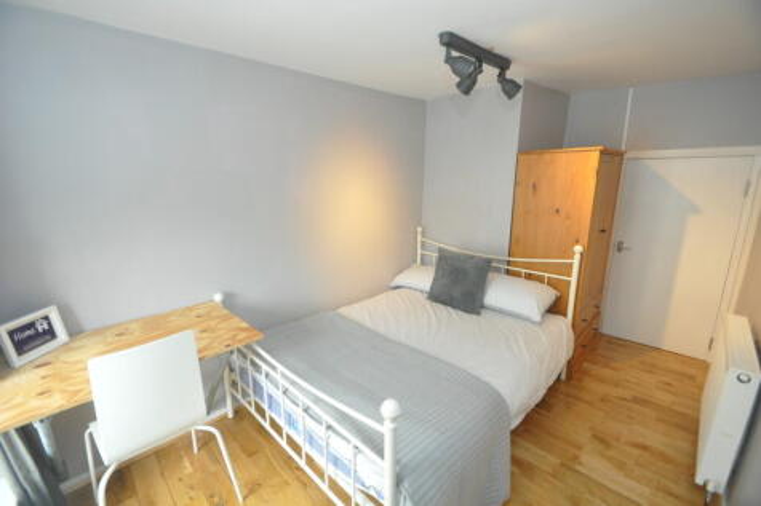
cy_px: 253
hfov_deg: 100.4
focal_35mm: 15
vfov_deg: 77.3
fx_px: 317
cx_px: 380
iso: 800
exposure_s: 1/60
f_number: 4
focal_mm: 10
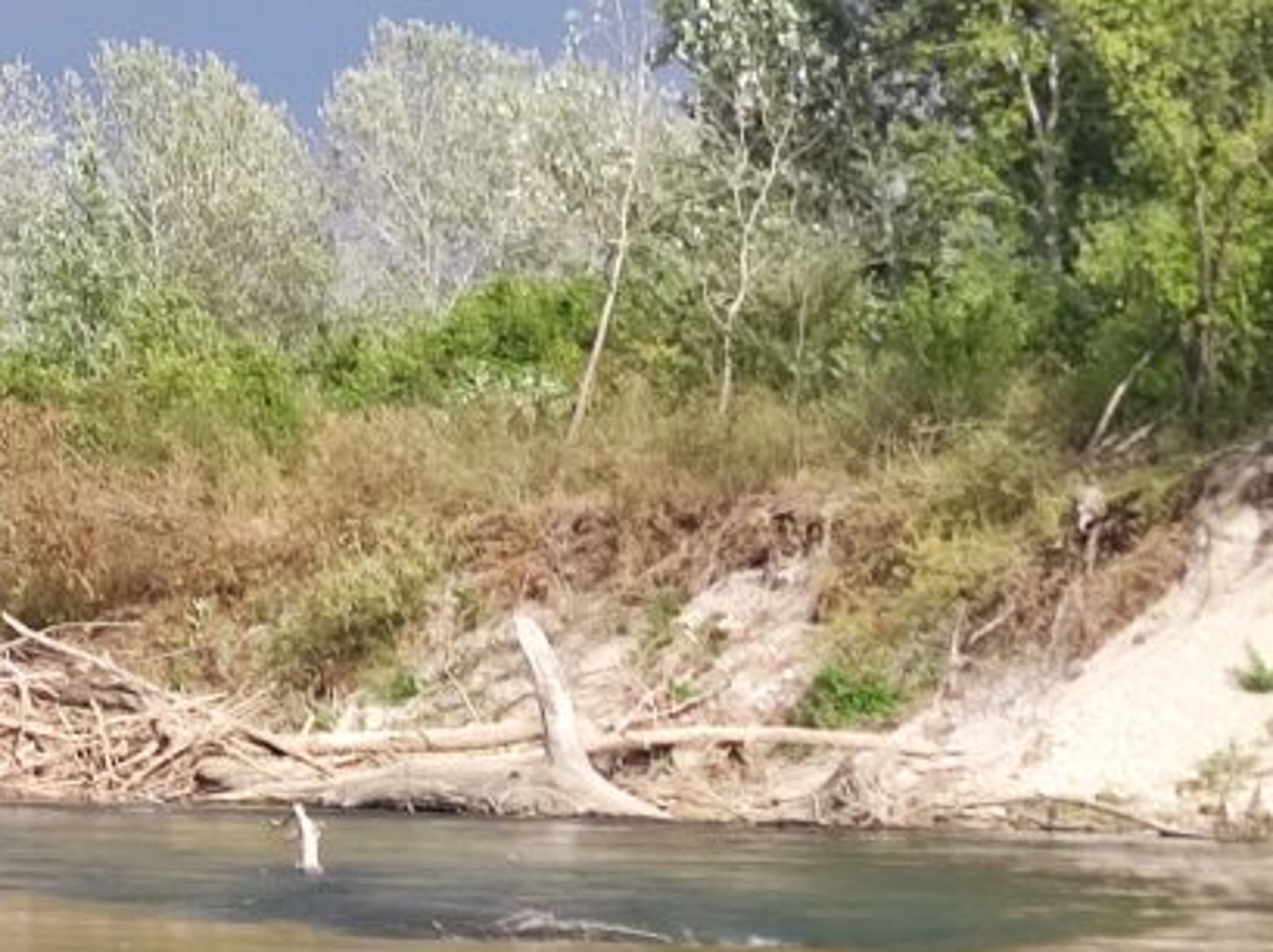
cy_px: 344
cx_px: -470
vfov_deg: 19.1
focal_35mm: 77
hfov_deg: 22.2
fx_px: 2829
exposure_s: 1/188
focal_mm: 4.7
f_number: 1.79
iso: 50
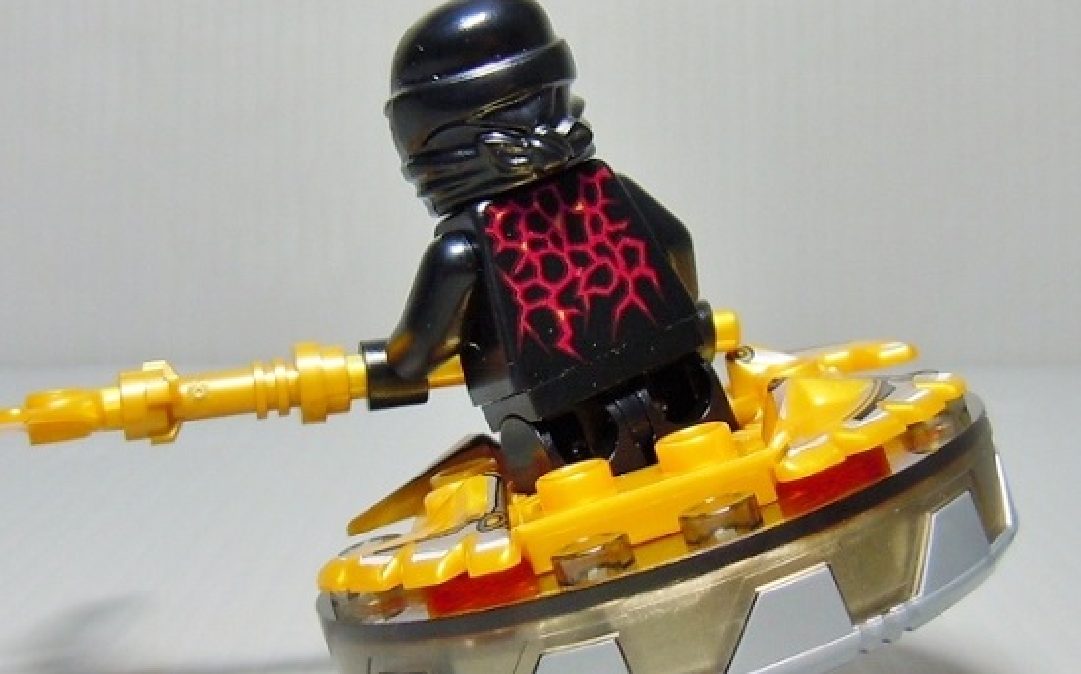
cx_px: 530
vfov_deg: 28.0
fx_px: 1354
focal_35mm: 46
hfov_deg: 43.5
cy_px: 344
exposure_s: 1/13
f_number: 3.5
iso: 100
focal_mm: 5.4
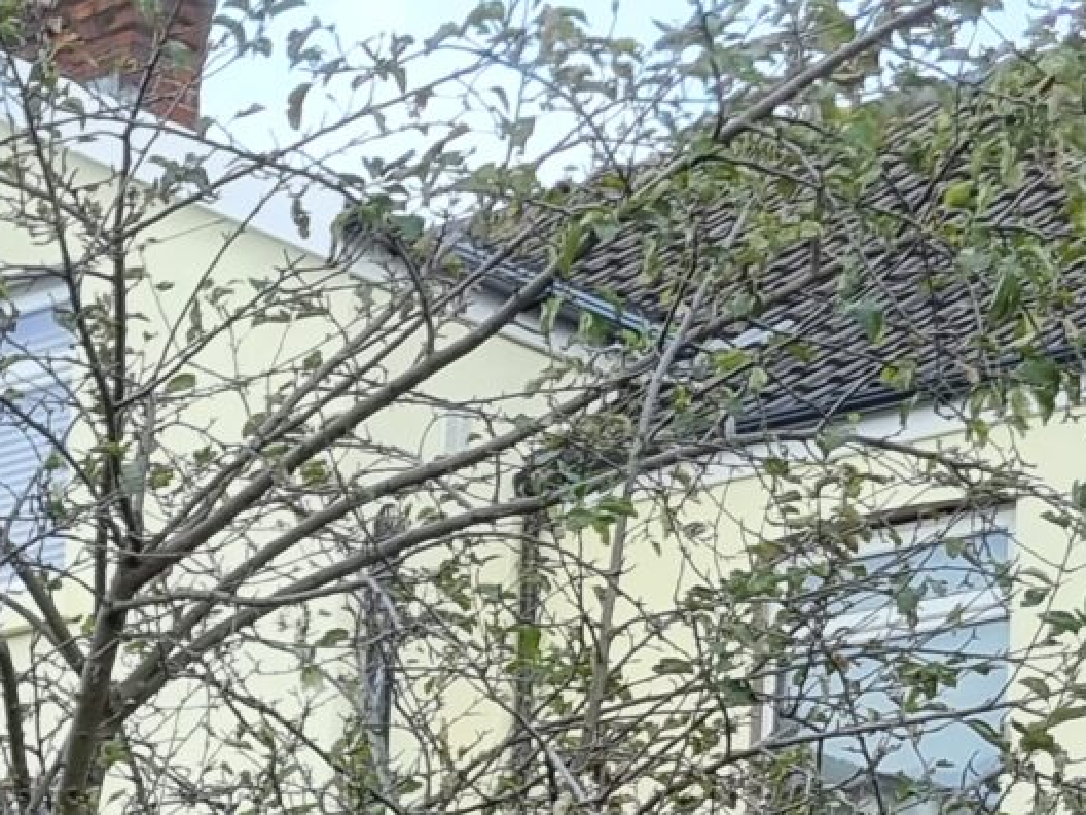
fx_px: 3953
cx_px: -977
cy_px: 1959
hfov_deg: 13.7
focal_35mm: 126
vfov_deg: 10.2
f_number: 1.8
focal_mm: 5.4
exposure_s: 1/354
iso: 50
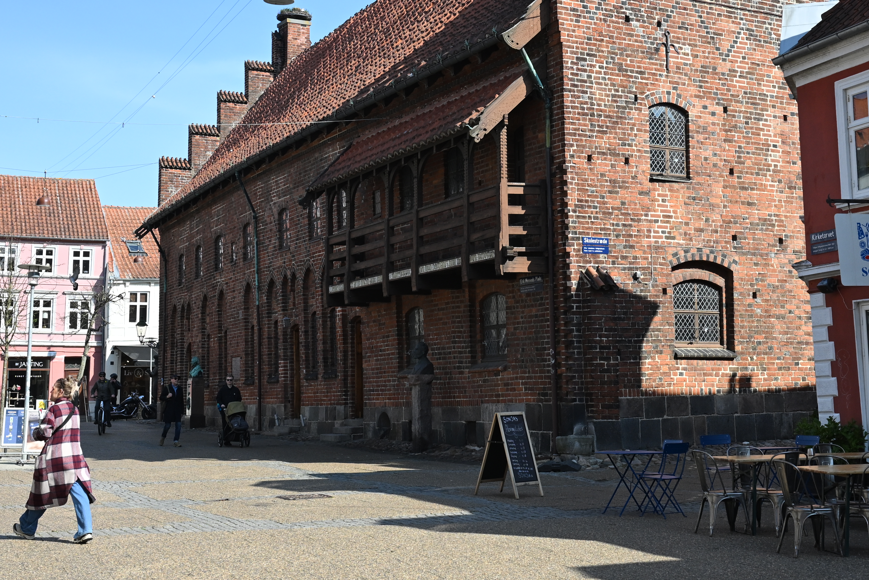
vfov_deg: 22.8
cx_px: 512
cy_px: 162
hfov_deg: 33.8
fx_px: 1424
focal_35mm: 59
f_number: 5
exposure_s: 1/4000
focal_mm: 35
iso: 800
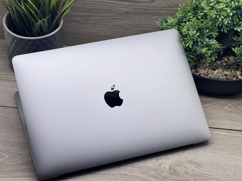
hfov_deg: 25.3
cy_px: 90
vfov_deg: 19.1
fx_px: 538
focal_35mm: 77
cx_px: 121
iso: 32
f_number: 2.8
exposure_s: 1/115
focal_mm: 9
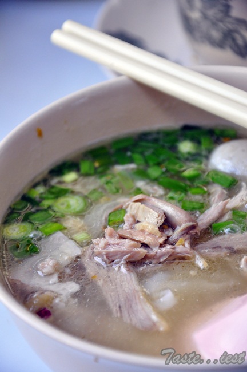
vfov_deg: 13.1
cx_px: 124
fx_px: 1624
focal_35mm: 158
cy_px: 186
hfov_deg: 8.7
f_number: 5.6
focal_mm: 105
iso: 1250
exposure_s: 1/160
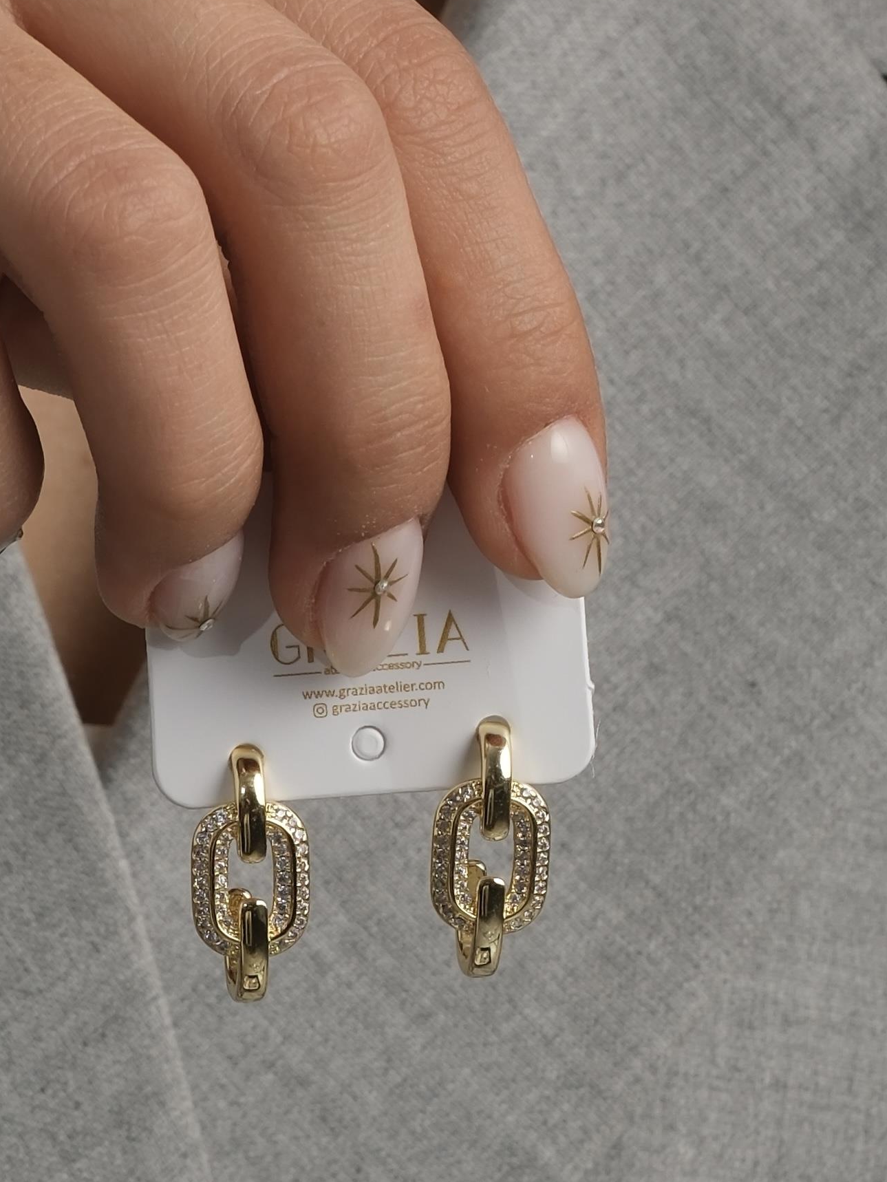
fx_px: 6182
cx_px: 383
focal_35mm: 181
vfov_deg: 10.9
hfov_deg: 8.2
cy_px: 730
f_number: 10
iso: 160
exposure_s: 1/200
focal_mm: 80
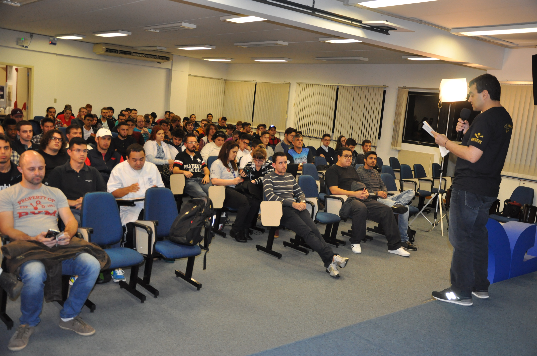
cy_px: 178
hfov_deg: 53.2
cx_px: 268
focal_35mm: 36
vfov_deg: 36.8
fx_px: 536
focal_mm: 24
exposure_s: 1/60
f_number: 3.8
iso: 800
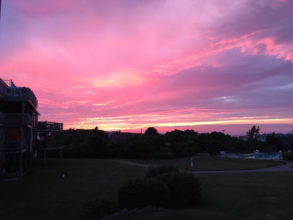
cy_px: 110
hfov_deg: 61.7
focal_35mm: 29
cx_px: 146
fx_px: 245
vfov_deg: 48.2
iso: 100
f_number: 2.2
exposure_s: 1/30
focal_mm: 4.15
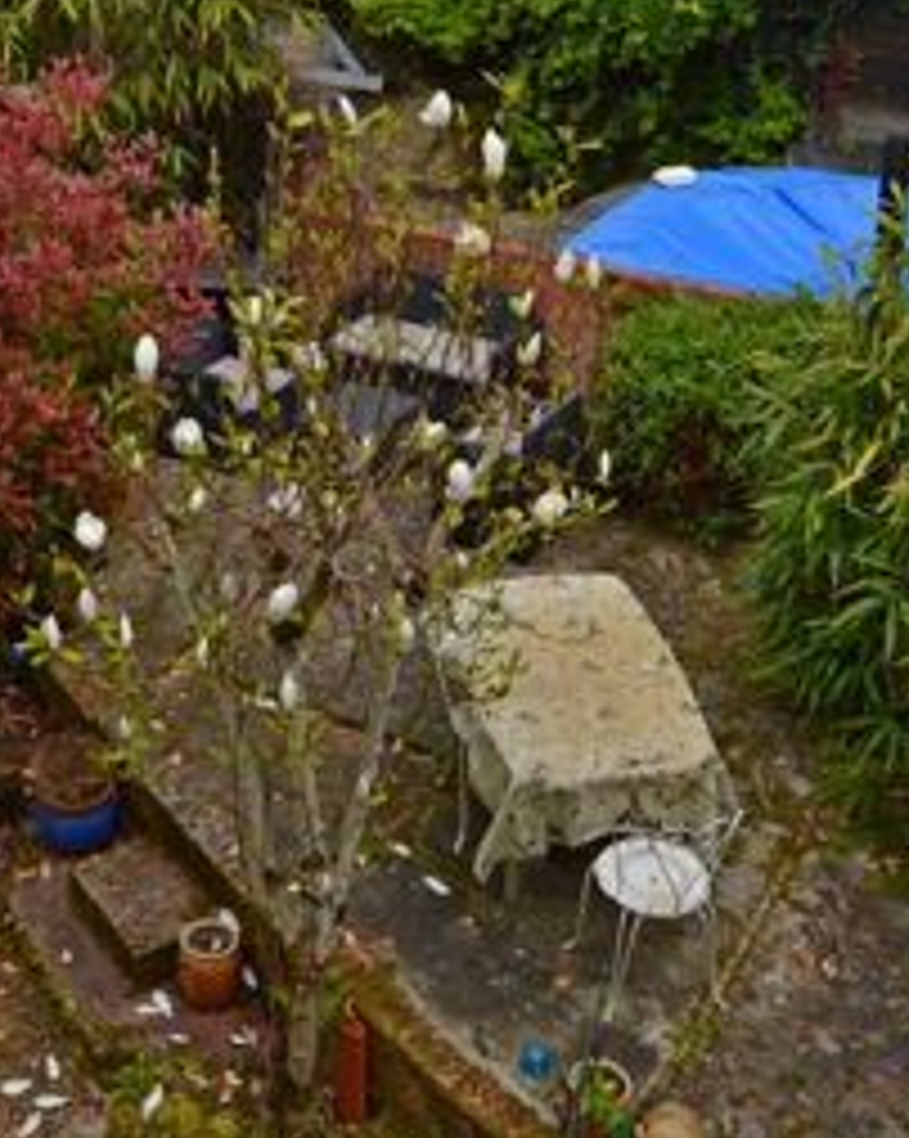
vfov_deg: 38.5
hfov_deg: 31.4
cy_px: 274
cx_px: 218
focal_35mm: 47
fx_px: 1582
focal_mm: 12
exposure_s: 1/200
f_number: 7.1
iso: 100
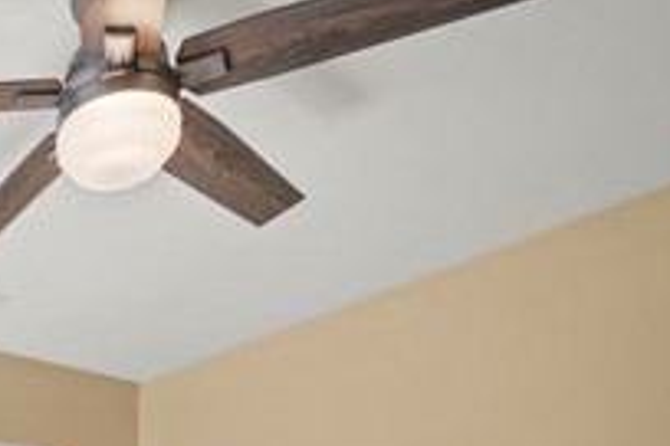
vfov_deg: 24.1
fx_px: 819
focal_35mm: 44
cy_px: 666
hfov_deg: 33.5
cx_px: -184
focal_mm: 14
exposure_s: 1/10
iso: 400
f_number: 9
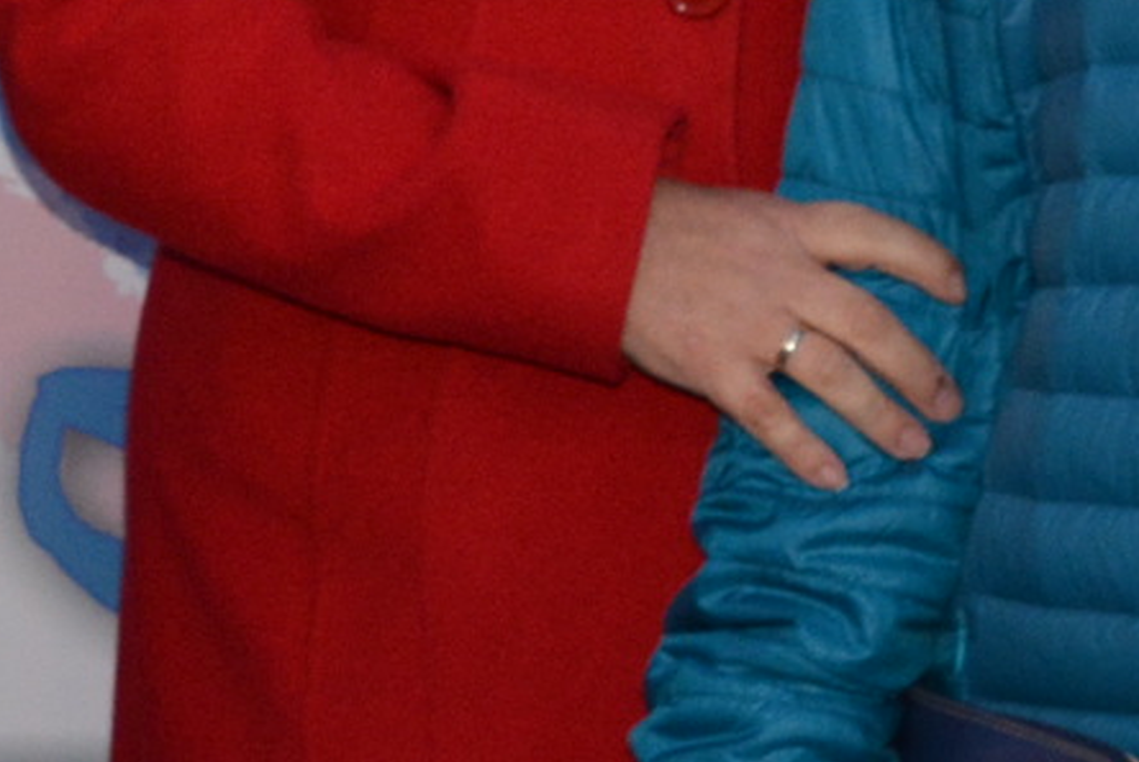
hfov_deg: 9.9
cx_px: -472
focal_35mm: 202
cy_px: -59
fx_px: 6397
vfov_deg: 6.8
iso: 640
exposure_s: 1/60
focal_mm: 20
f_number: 3.5
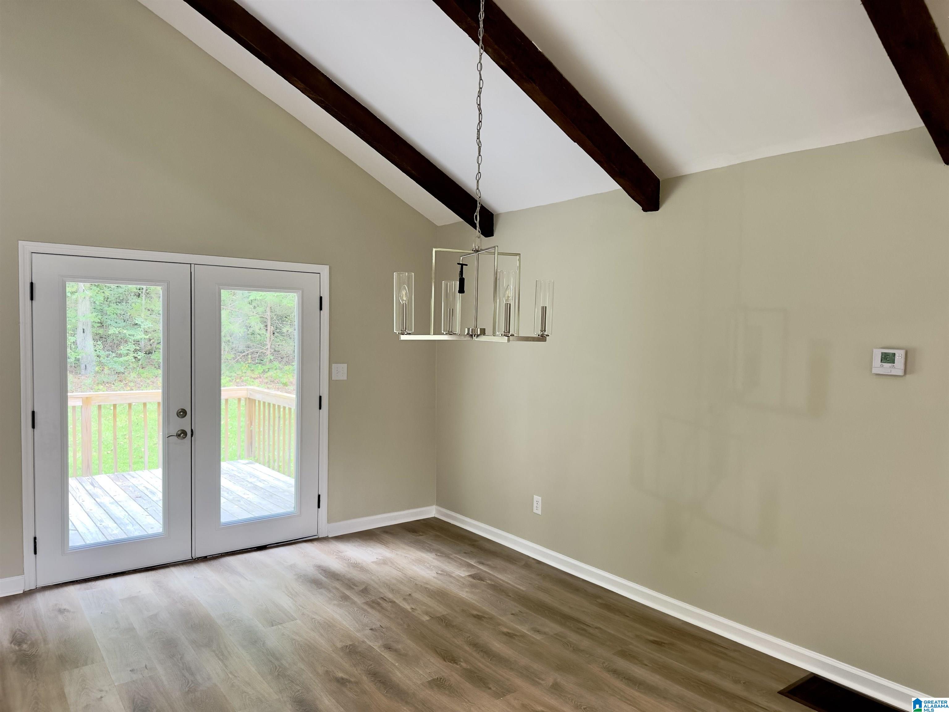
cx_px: 474
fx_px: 658
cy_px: 356
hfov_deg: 71.6
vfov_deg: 56.8
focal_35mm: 24
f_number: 1.78
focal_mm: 6.86
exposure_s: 1/120
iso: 200
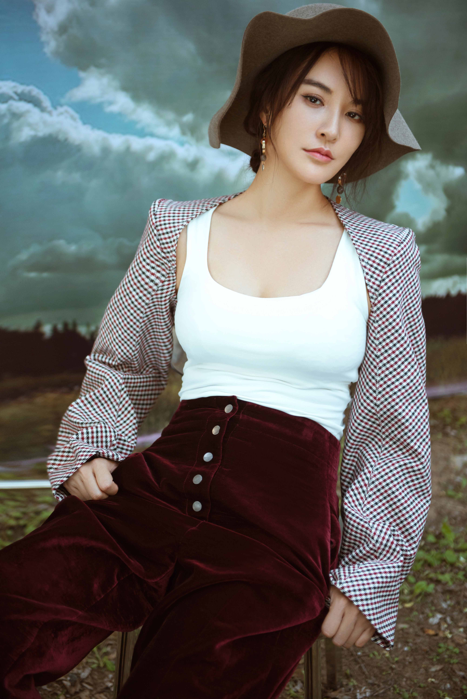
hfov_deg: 23.4
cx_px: 234
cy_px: 350
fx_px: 1127
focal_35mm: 58
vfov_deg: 34.5
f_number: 2.8
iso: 1000
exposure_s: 1/125
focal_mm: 58
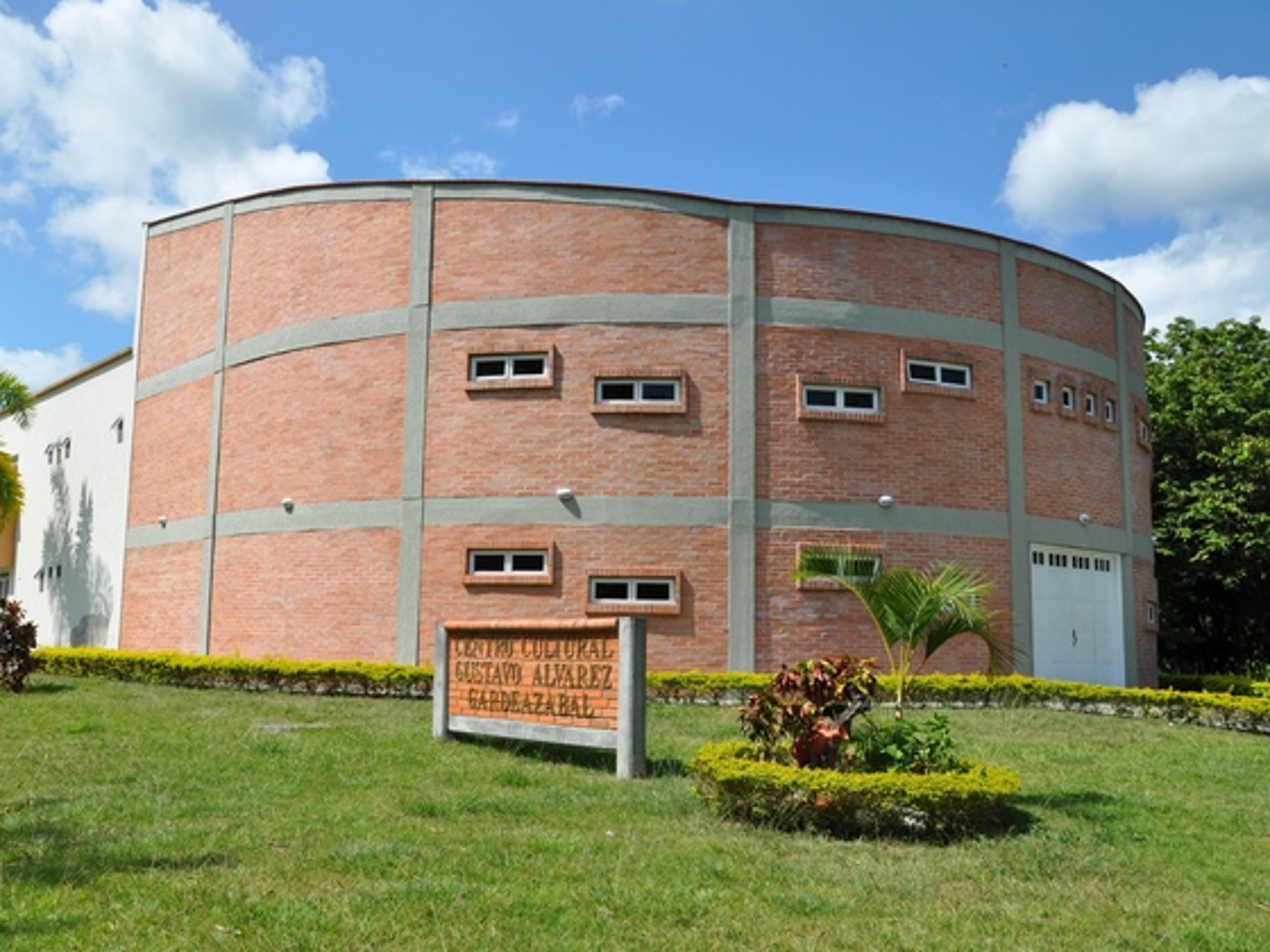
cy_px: 475
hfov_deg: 53.1
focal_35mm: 35
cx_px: 551
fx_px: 1268
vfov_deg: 41.2
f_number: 9
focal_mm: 21
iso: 200
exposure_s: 1/320
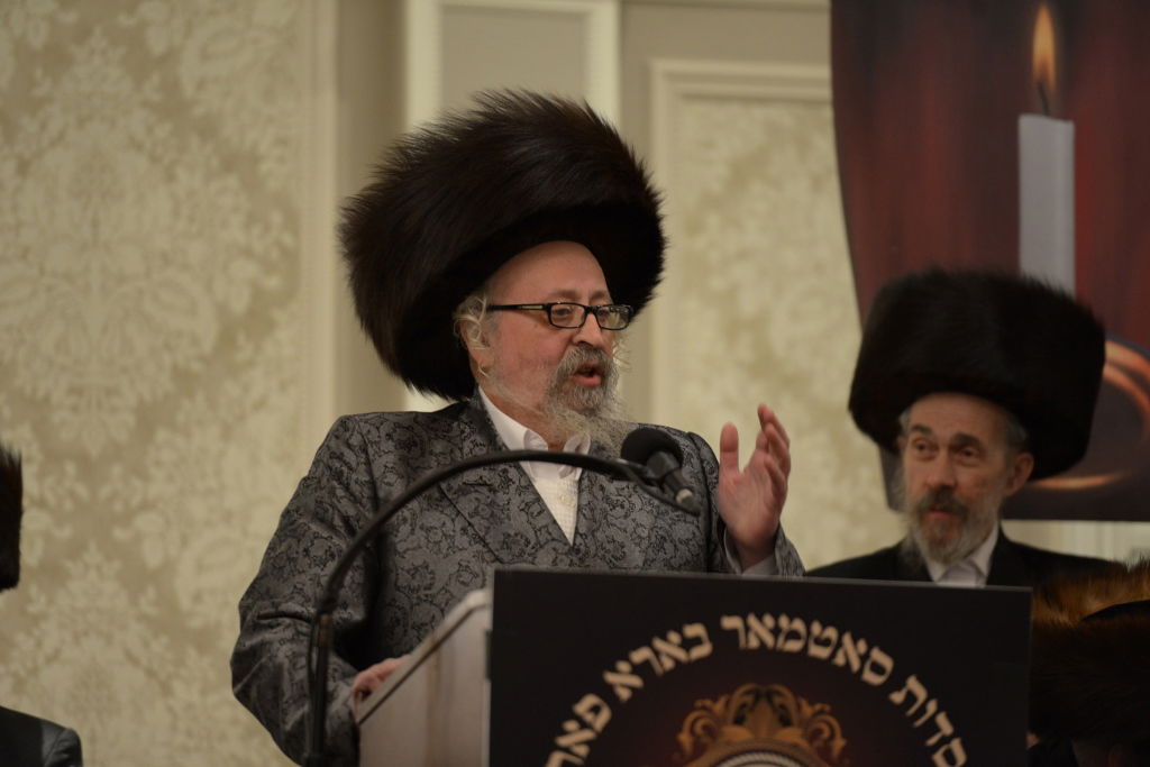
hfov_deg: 10.3
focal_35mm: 200
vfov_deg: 6.9
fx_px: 6389
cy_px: 384
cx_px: 575
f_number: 2.8
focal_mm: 200
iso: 1600
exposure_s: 1/100
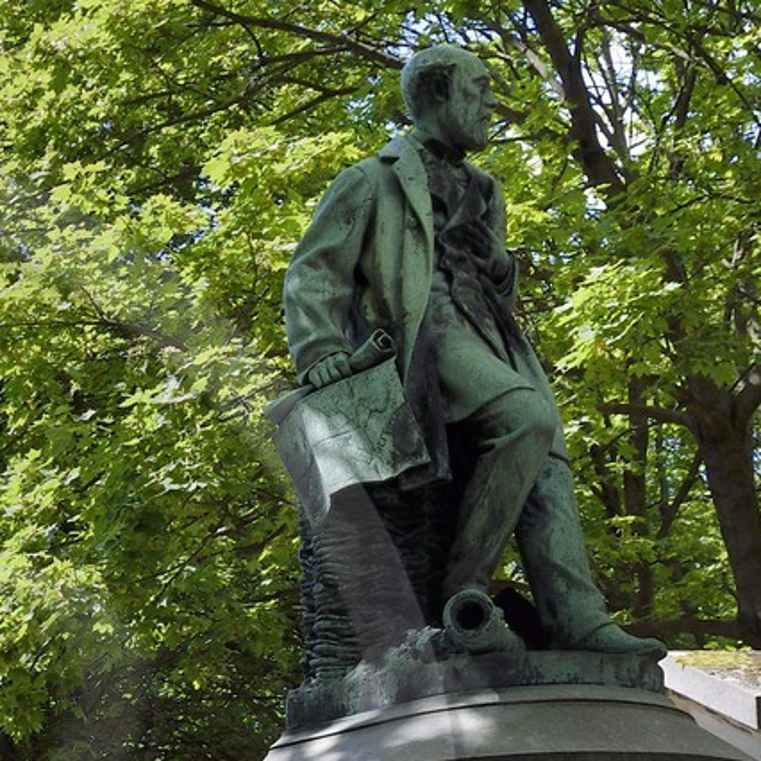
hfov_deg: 16.0
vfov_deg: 16.5
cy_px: 862
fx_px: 2537
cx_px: -275
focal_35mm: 102
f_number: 11
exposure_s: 1/80
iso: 400
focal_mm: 32
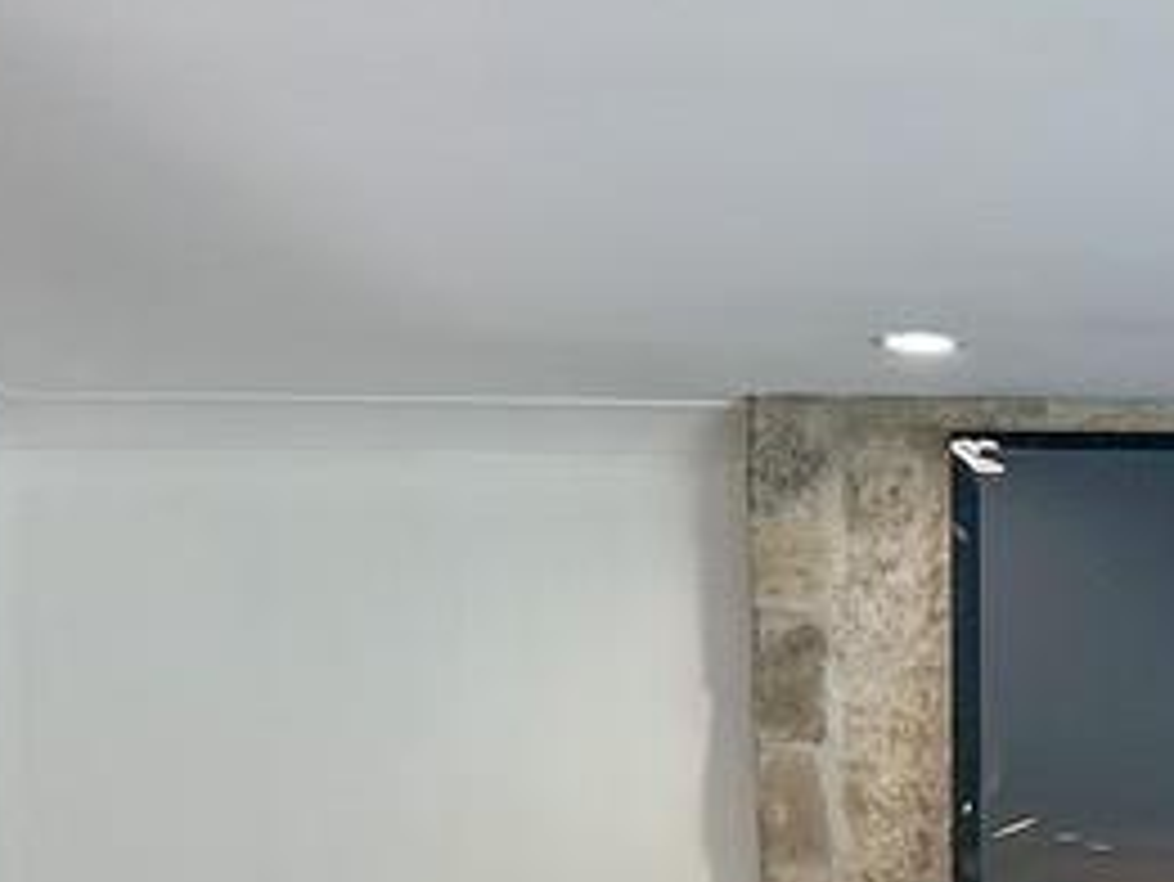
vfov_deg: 13.7
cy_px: 1674
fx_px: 3189
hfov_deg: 19.7
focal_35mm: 94
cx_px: 1372
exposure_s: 1/130
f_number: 1.8
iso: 100
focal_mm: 6.86
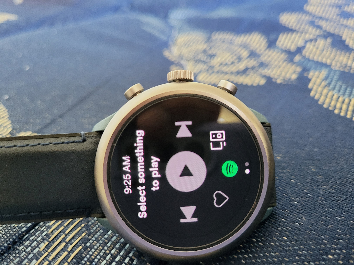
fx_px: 266
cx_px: 177
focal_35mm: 26
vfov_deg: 53.1
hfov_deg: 67.3
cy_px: 132
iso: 640
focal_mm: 5.4
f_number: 1.8
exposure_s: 1/29
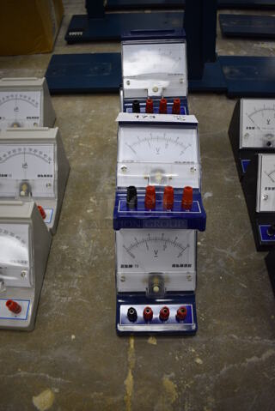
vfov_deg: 67.4
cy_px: 206
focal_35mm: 27
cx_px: 138
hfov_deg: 48.0
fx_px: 309
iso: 800
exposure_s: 1/125
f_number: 3.5
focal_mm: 18
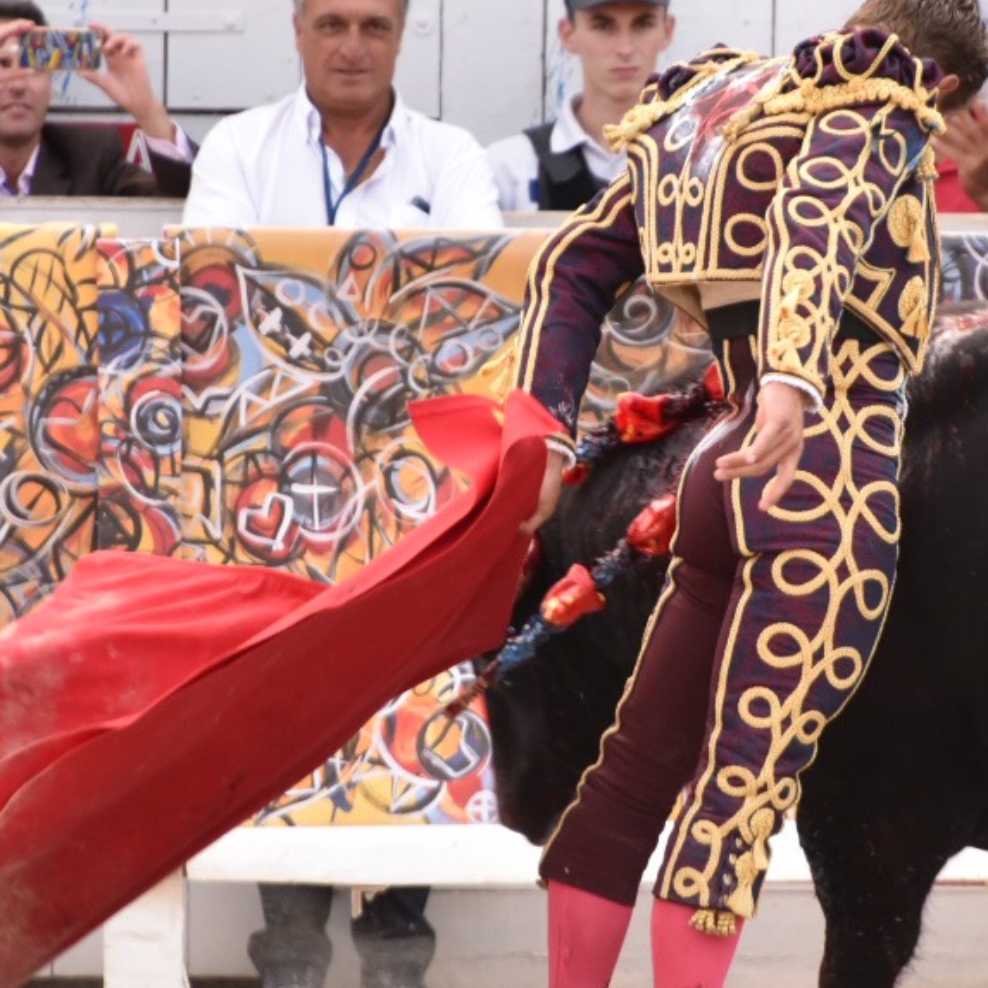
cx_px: 724
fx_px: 23282
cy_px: 448
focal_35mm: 721
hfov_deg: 2.4
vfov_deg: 2.4
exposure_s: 1/320
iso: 1400
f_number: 5.6
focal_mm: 300
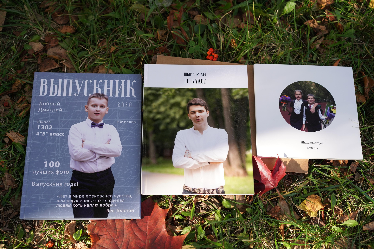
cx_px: 187
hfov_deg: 36.2
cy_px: 124
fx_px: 571
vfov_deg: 24.6
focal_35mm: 55
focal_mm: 55
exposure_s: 1/320
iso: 400
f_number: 4.5
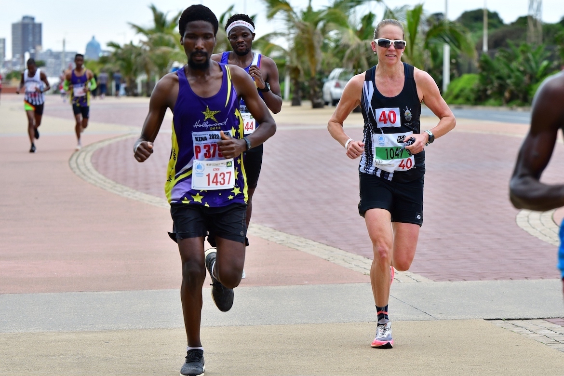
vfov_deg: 7.0
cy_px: 188
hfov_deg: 10.5
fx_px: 3055
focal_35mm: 195
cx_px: 282
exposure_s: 1/500
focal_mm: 130
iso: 640
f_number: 5
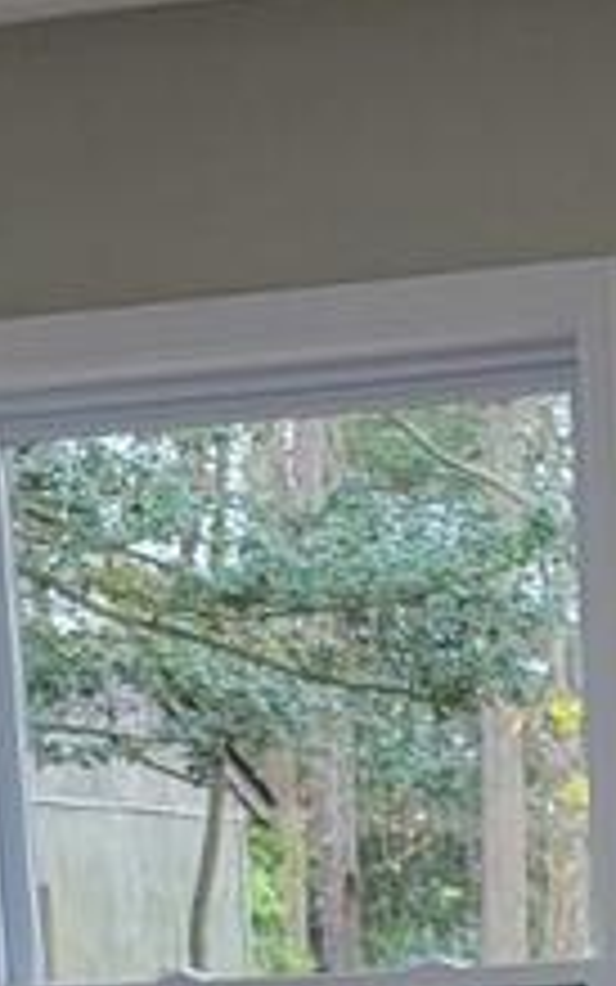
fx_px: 3651
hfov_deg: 9.5
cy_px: 1846
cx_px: 791
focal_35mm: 136
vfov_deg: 13.6
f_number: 1.8
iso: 200
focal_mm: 5.4
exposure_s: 1/60
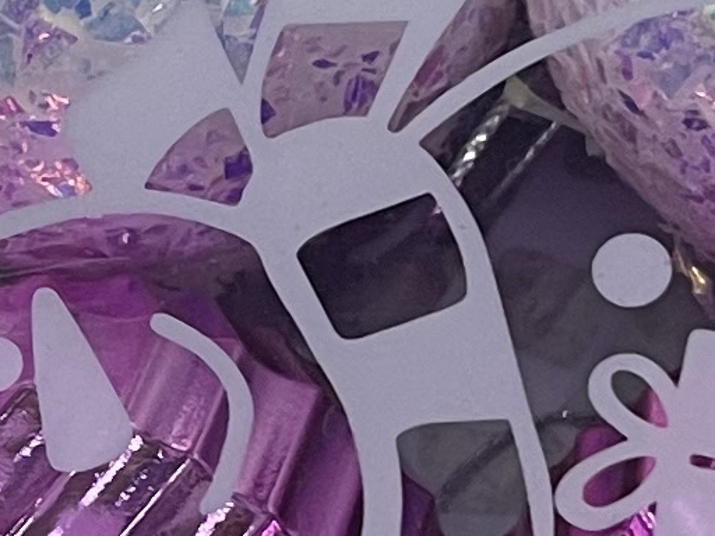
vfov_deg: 7.5
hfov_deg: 9.8
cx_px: -318
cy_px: 166
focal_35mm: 197
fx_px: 4069
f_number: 1.6
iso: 80
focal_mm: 5.1
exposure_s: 1/50
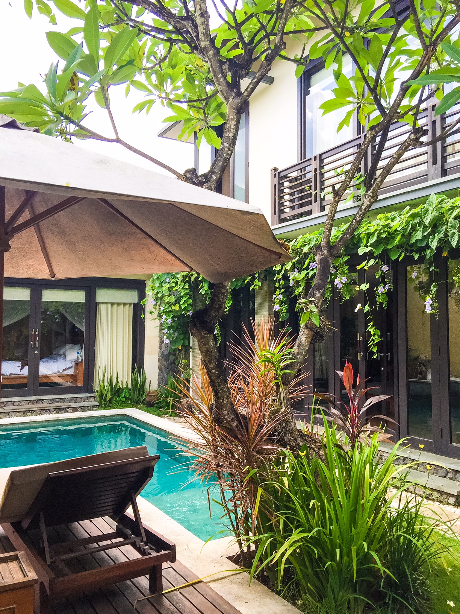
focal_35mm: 29
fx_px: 514
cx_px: 230
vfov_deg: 61.7
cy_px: 307
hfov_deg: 48.2
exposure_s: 1/395
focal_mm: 4.15
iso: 32
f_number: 2.2
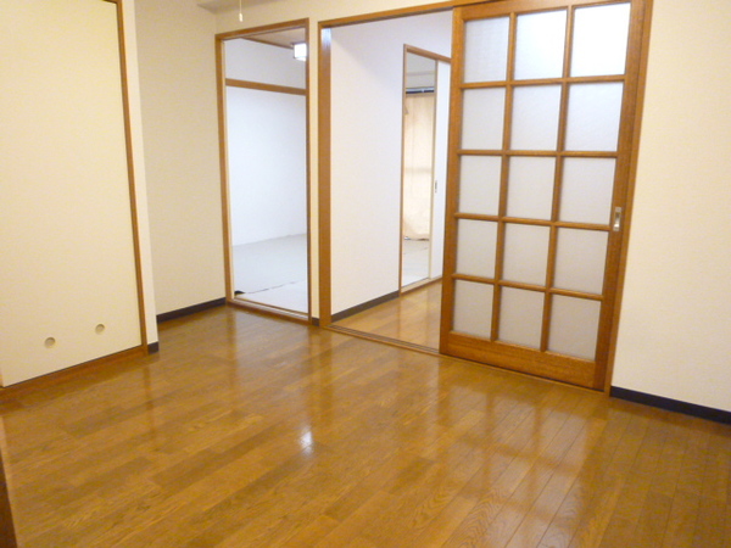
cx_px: 366
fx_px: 528
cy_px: 274
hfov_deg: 69.4
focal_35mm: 25
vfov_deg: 54.9
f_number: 2.8
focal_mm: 4.5
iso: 800
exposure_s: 1/40
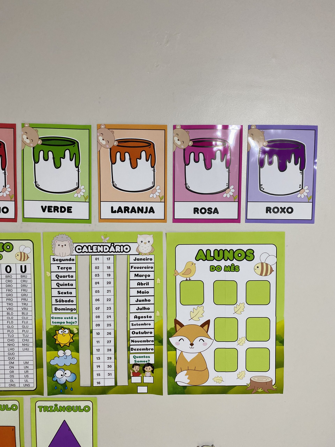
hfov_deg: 53.1
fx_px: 335
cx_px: 168
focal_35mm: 26
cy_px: 224
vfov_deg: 67.3
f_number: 1.8
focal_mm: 4.25
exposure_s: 1/60
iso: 200
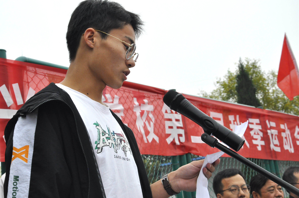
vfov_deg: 21.5
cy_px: 99
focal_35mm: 63
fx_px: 523
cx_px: 150
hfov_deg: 31.9
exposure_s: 1/400
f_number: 10
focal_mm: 42
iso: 1250
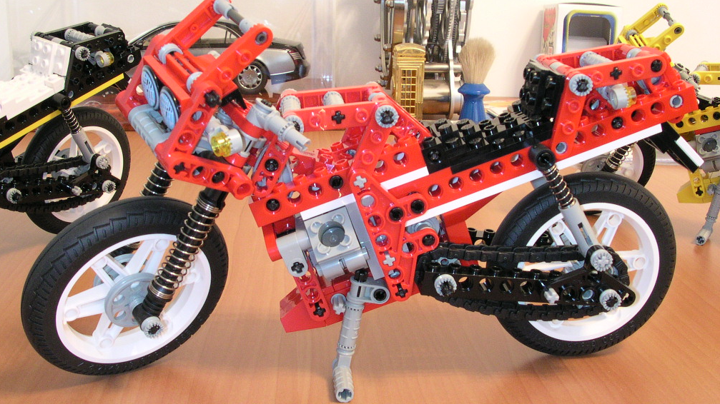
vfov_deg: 28.9
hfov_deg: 49.4
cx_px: 355
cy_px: 238
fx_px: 783
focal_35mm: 41
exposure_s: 1/2.7
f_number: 4.5
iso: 200
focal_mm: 5.6
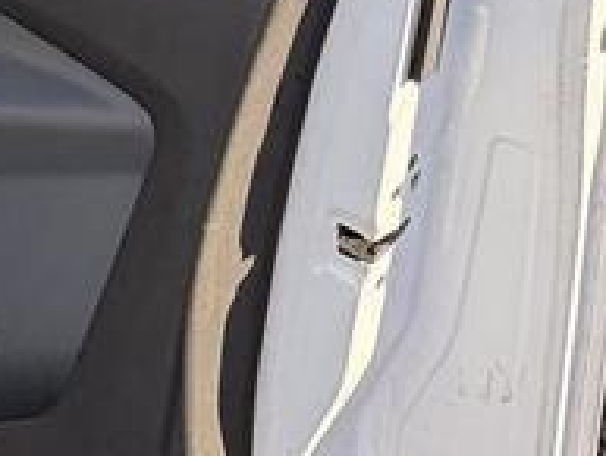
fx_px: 1139
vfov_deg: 20.0
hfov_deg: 29.8
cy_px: -198
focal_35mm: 65
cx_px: 283
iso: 40
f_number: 2.2
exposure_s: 1/394
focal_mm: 2.22
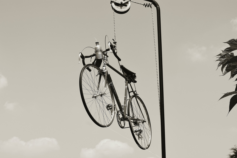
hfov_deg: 28.1
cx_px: 118
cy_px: 79
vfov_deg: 18.9
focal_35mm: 72
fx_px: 474
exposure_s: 1/400
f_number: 10
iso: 100
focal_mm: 48
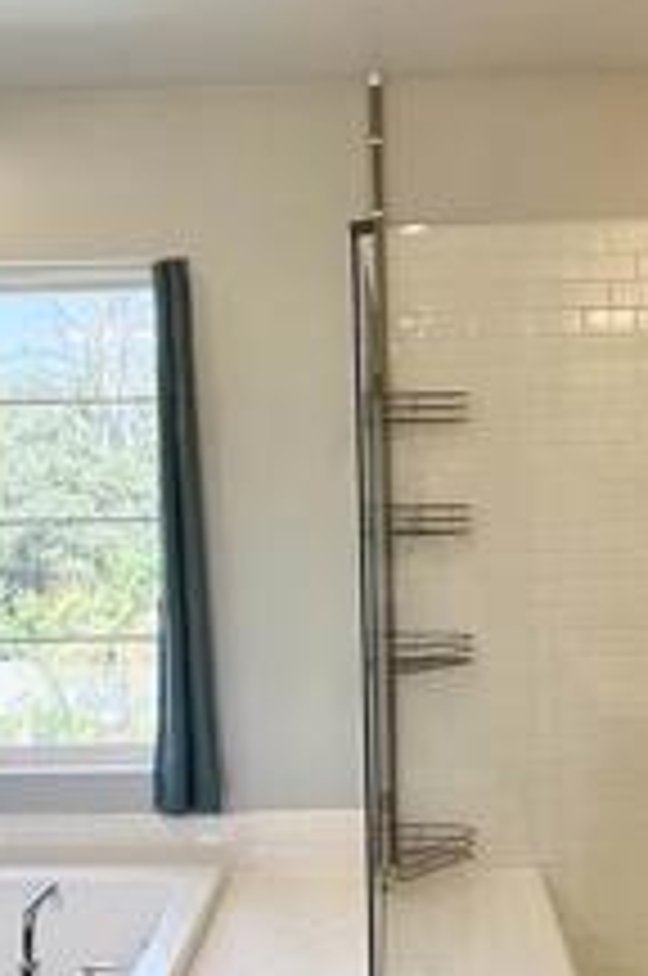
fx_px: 1165
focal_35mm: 43
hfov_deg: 31.0
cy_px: 553
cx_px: 382
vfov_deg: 45.4
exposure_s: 1/138
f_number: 2.2
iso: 64
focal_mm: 2.22
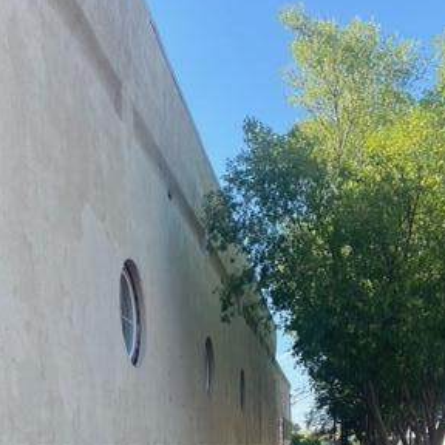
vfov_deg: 30.8
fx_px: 742
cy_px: 454
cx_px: 170
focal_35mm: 51
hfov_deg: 33.3
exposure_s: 1/724
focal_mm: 4.25
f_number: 1.8
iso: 32
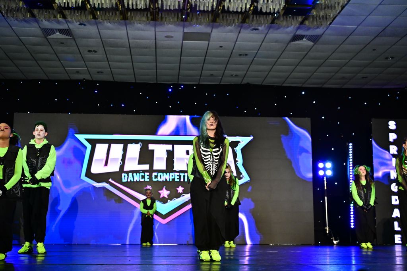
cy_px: 136
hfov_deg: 40.3
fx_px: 554
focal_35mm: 49
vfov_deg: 27.5
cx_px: 204
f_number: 3.2
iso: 4000
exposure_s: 1/800
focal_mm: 49
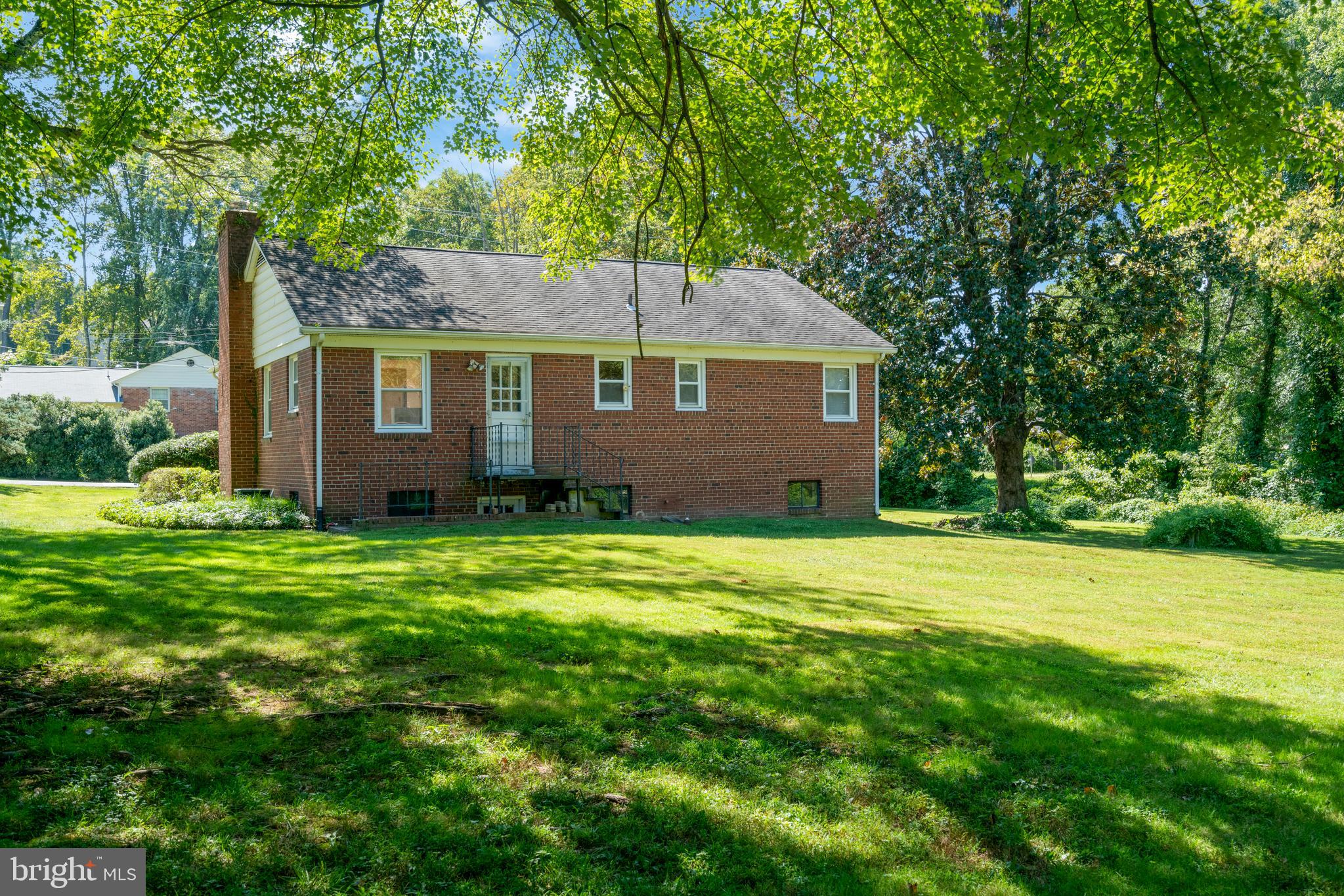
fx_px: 1195
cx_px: 672
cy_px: 448
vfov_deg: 41.1
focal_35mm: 32
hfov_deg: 58.7
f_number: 8
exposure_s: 1/400
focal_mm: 32
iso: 800
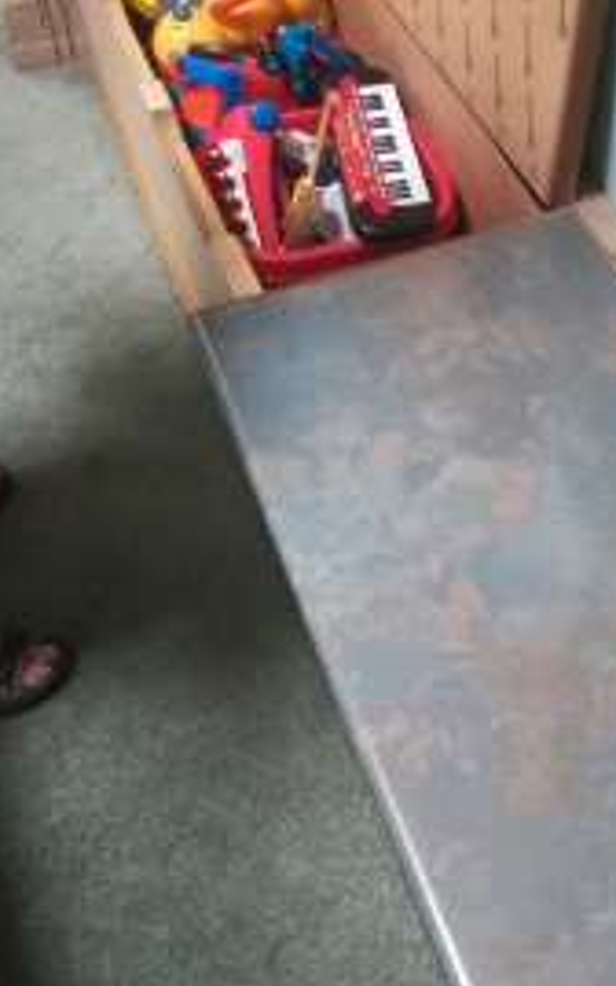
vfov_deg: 47.8
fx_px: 1102
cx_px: 513
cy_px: 378
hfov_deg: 30.3
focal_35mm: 41
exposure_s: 1/14.3
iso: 640
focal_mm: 3.83
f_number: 2.2
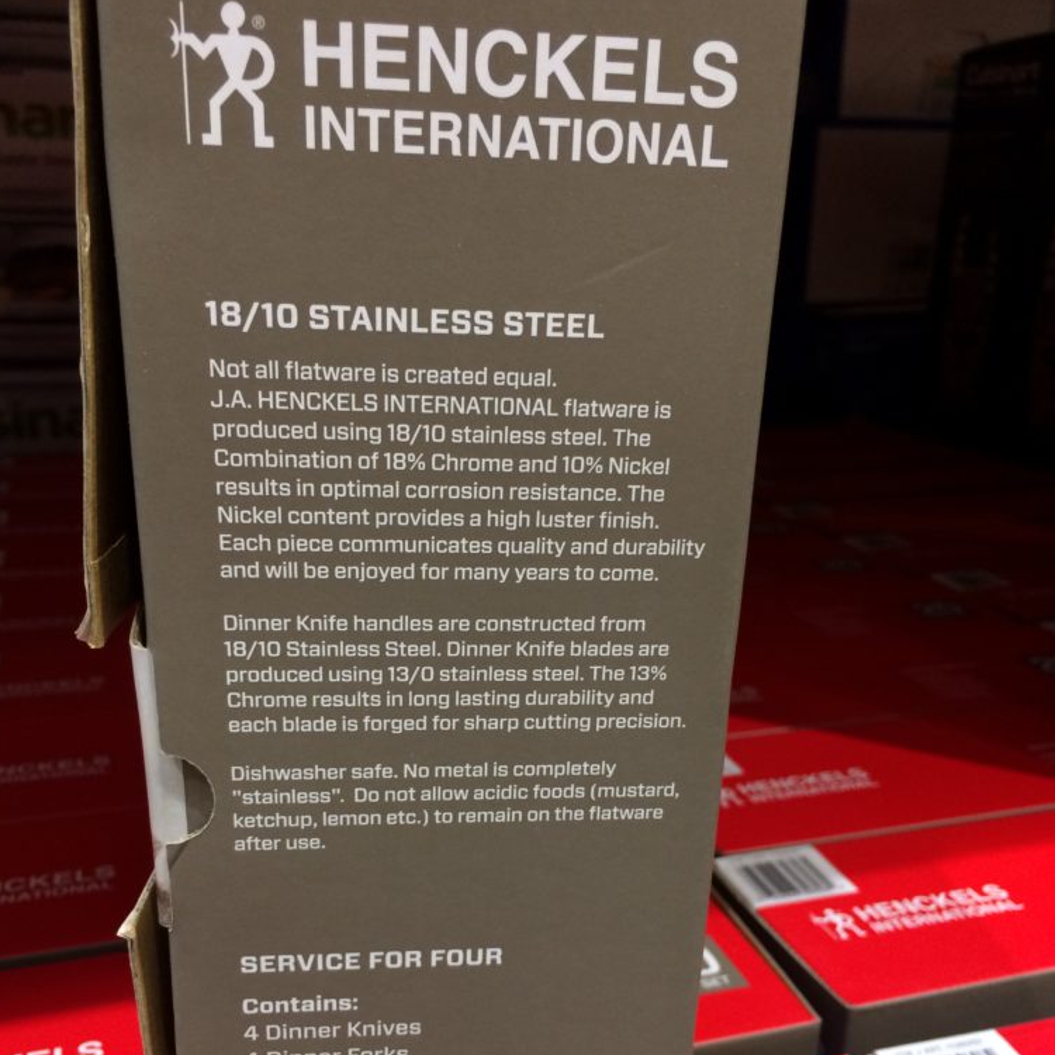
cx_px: 528
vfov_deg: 46.6
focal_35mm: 35
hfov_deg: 47.2
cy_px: 682
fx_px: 1207
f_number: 2.2
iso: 125
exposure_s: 1/30
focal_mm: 4.15
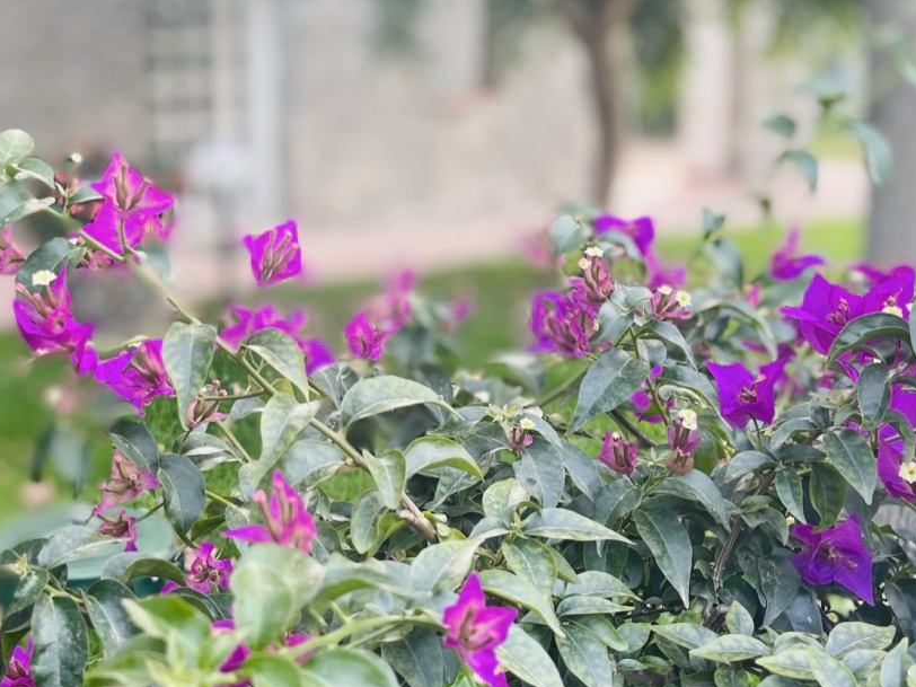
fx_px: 1270
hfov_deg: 38.9
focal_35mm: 48
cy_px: 253
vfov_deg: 30.1
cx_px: 268
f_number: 1.6
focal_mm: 5.1
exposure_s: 1/121
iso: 40
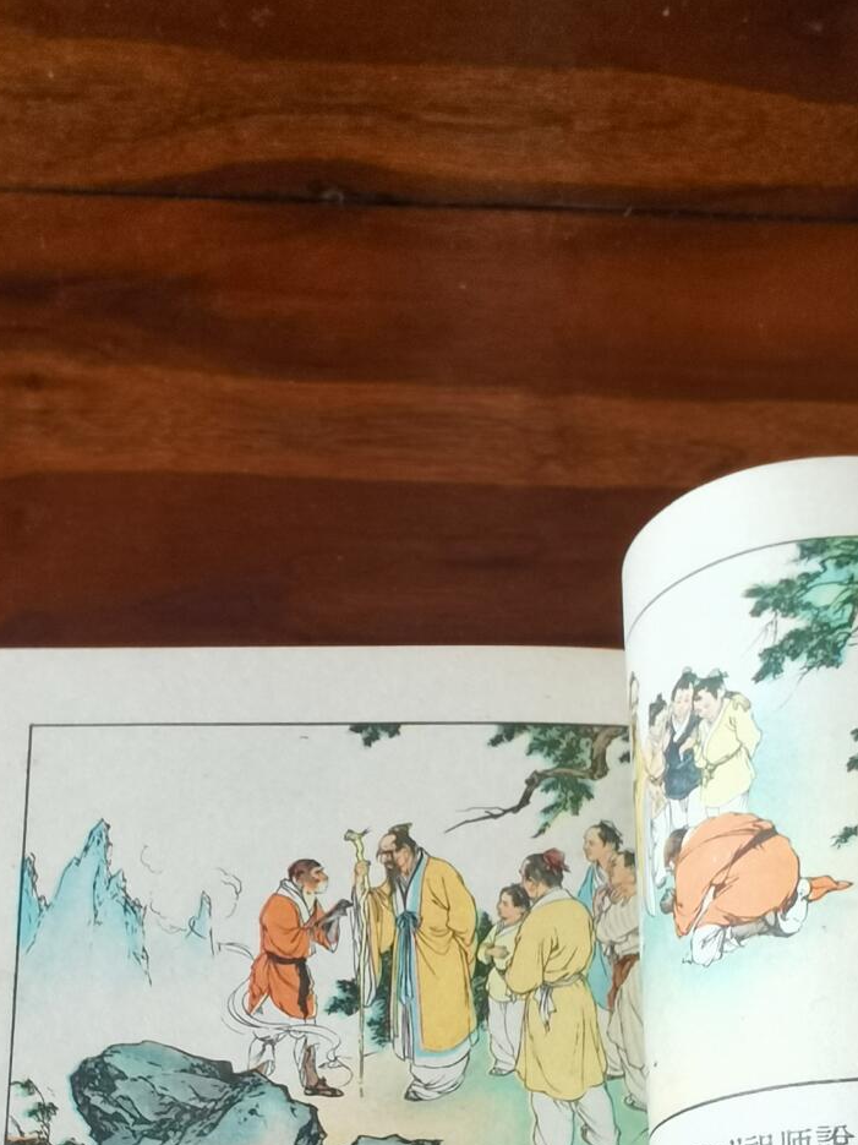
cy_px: 940
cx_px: 635
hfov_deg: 27.7
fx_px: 1719
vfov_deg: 35.5
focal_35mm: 52
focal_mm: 2.26
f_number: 2.2
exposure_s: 1/33.3
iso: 160
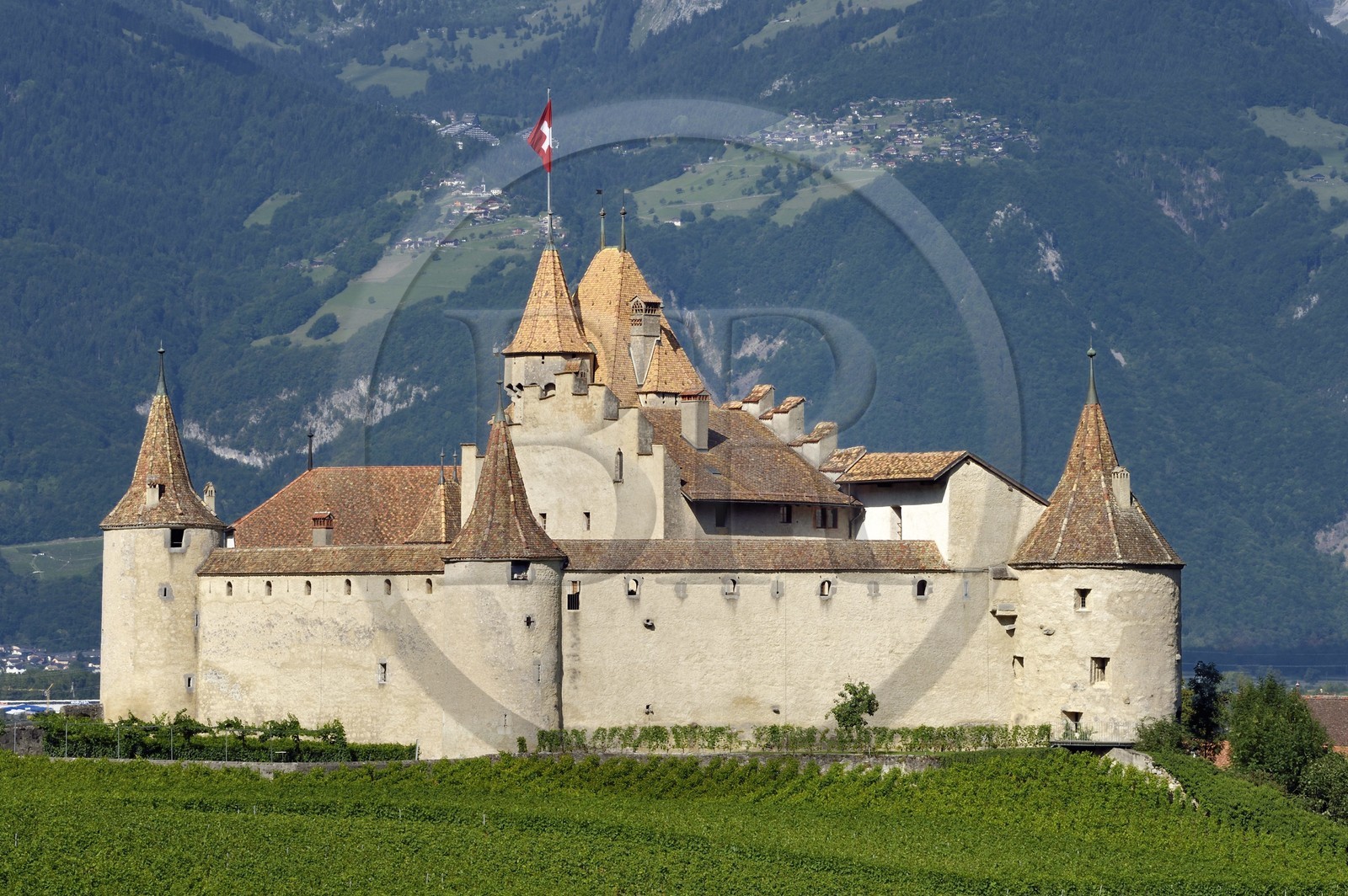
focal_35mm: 155
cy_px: 448
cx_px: 674
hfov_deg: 13.3
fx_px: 5799
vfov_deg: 8.8
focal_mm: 155
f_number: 18
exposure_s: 1/250
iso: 200
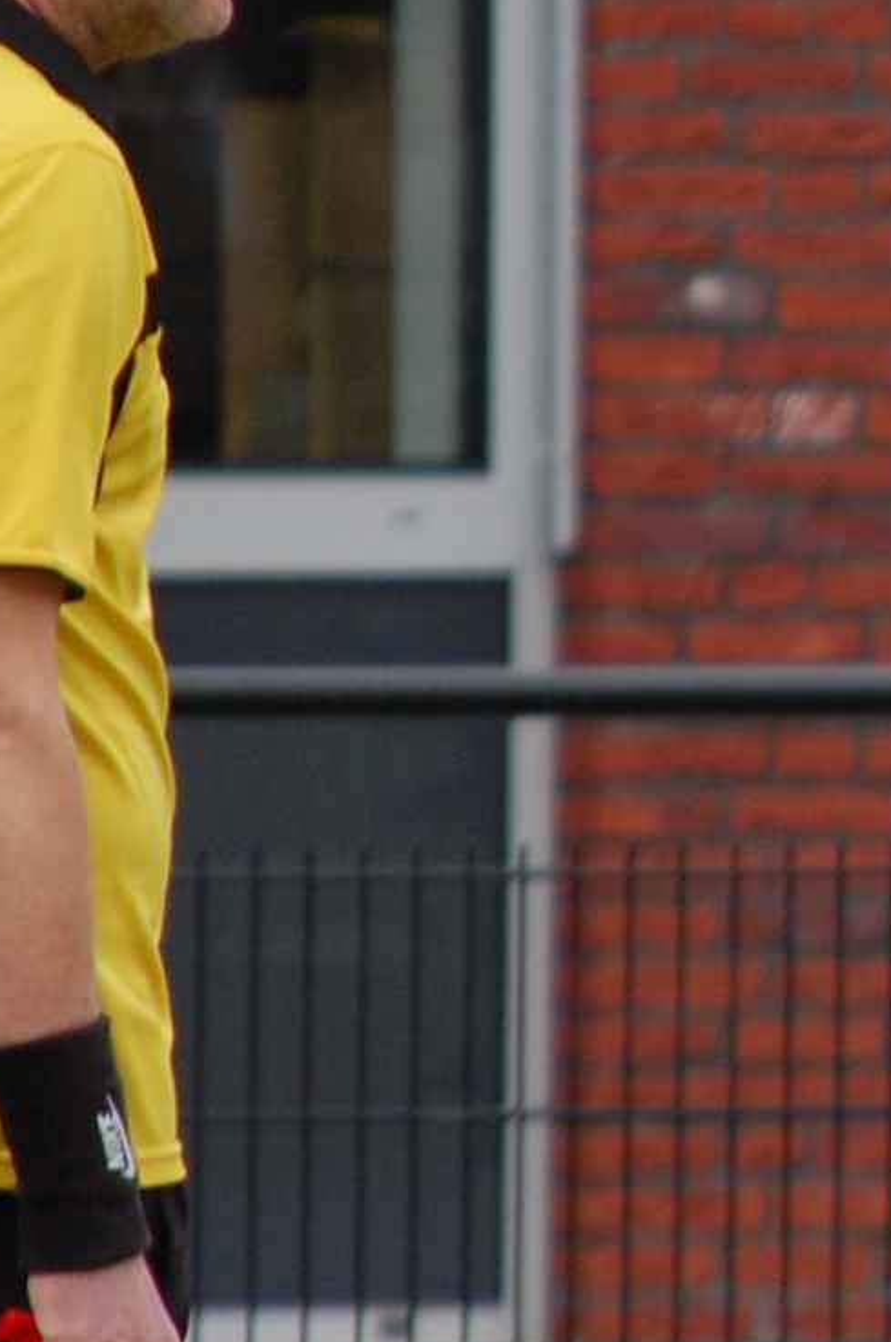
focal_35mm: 591
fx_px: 21991
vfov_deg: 3.5
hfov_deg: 2.3
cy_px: 817
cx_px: 62
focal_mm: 200
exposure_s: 1/500
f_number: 5.6
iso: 450
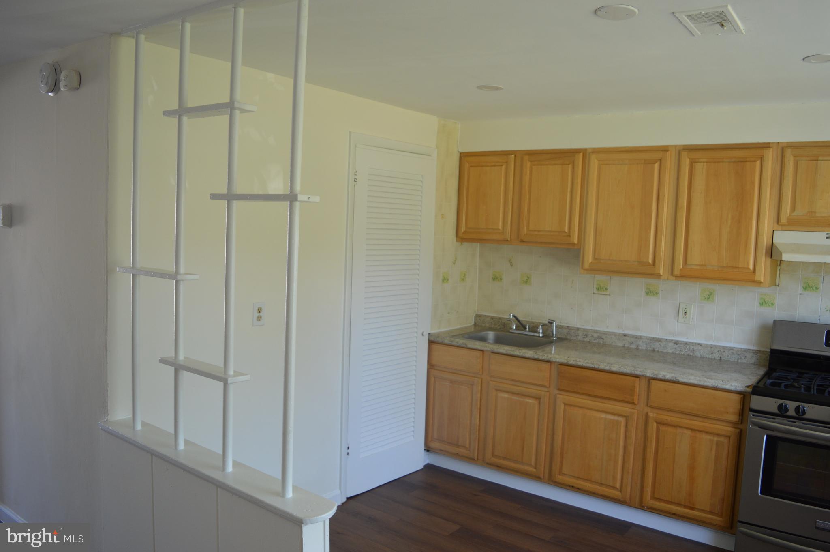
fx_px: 622
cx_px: 415
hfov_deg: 67.4
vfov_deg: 47.8
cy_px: 276
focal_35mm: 27
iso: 400
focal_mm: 18
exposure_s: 1/80
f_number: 4.5
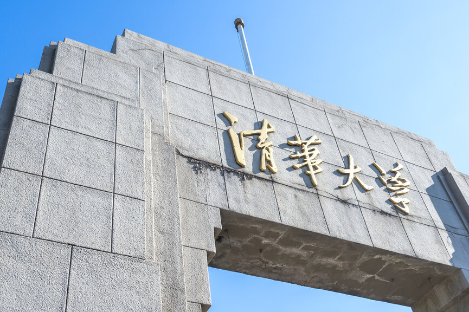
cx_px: 220
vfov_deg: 31.1
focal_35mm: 43
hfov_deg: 45.4
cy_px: 181
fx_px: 560
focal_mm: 31
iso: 100
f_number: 8
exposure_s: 1/250
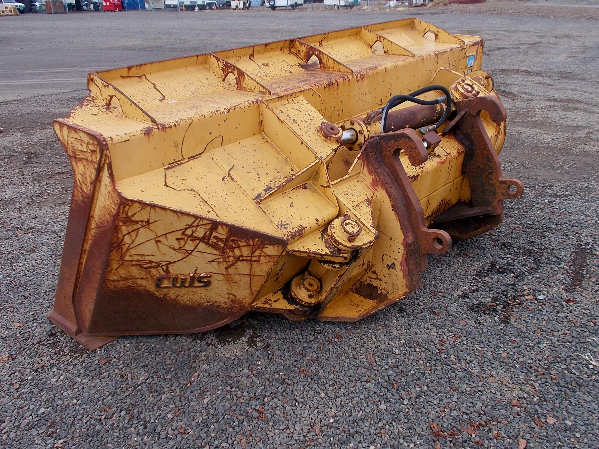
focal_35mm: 34
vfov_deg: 41.8
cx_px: 300
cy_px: 224
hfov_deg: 54.0
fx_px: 588
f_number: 3.6
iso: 80
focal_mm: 6
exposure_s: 1/100
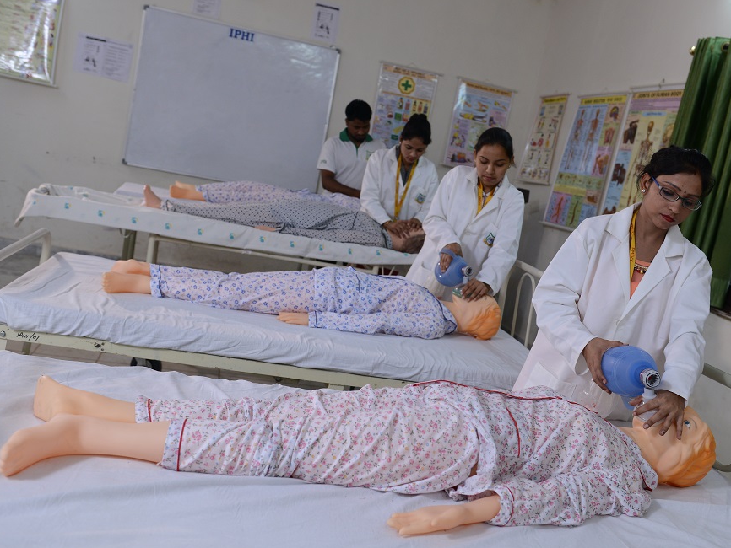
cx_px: 403
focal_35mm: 38
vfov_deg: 37.7
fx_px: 803
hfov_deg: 48.9
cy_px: 276
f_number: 4
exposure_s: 1/100
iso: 800
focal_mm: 31
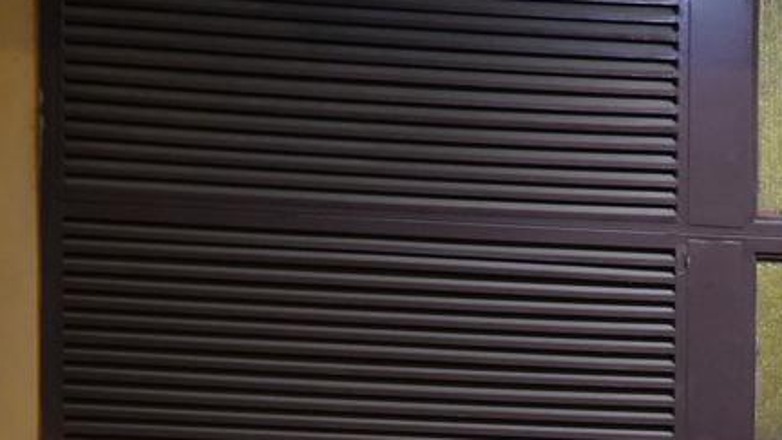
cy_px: 783
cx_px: 863
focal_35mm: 466
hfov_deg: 4.6
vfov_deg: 2.6
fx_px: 9663
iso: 4000
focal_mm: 120
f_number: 4
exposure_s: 1/40
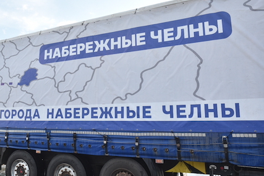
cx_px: 67
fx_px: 264
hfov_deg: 51.0
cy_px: 79
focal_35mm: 36
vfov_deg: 36.9
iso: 100
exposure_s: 1/320
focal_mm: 24
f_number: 4.5
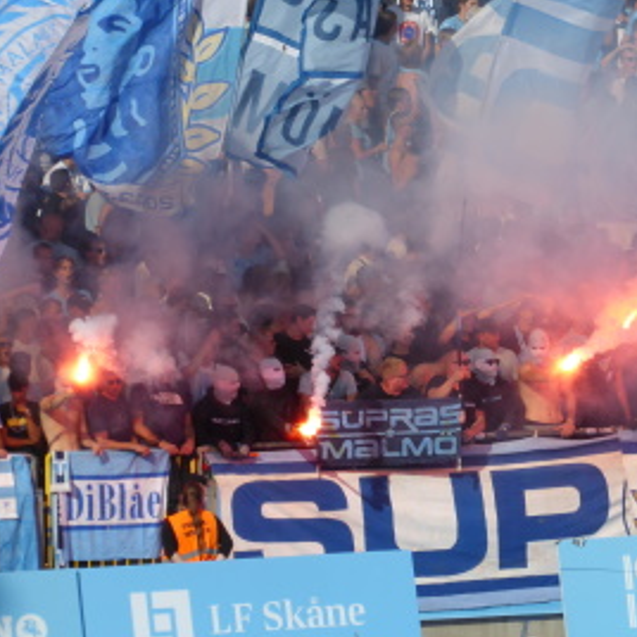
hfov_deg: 3.0
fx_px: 12346
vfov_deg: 3.0
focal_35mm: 593
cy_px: 376
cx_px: 428
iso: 80
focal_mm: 71.7
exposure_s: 1/500
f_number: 6
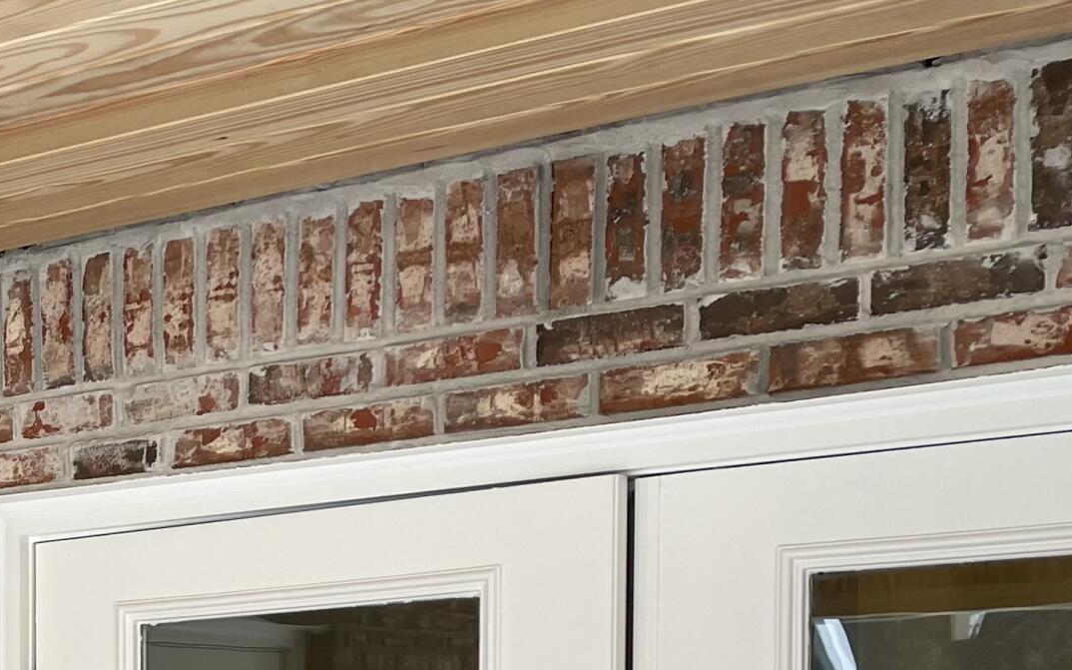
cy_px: 964
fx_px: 2249
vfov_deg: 15.7
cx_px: -298
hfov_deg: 23.8
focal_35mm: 77
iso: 32
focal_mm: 4.2
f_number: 1.6
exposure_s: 1/146
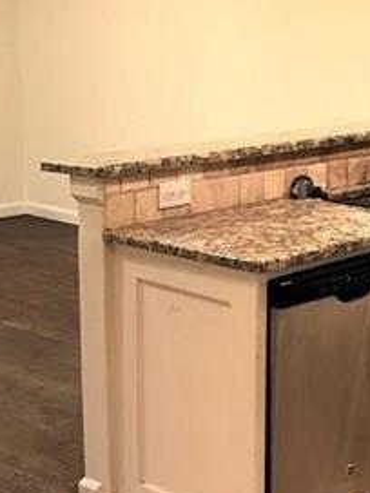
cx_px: 493
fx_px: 1126
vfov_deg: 24.6
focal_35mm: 79
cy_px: 170
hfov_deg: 17.4
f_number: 1.8
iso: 64
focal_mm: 3.99
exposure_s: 1/15
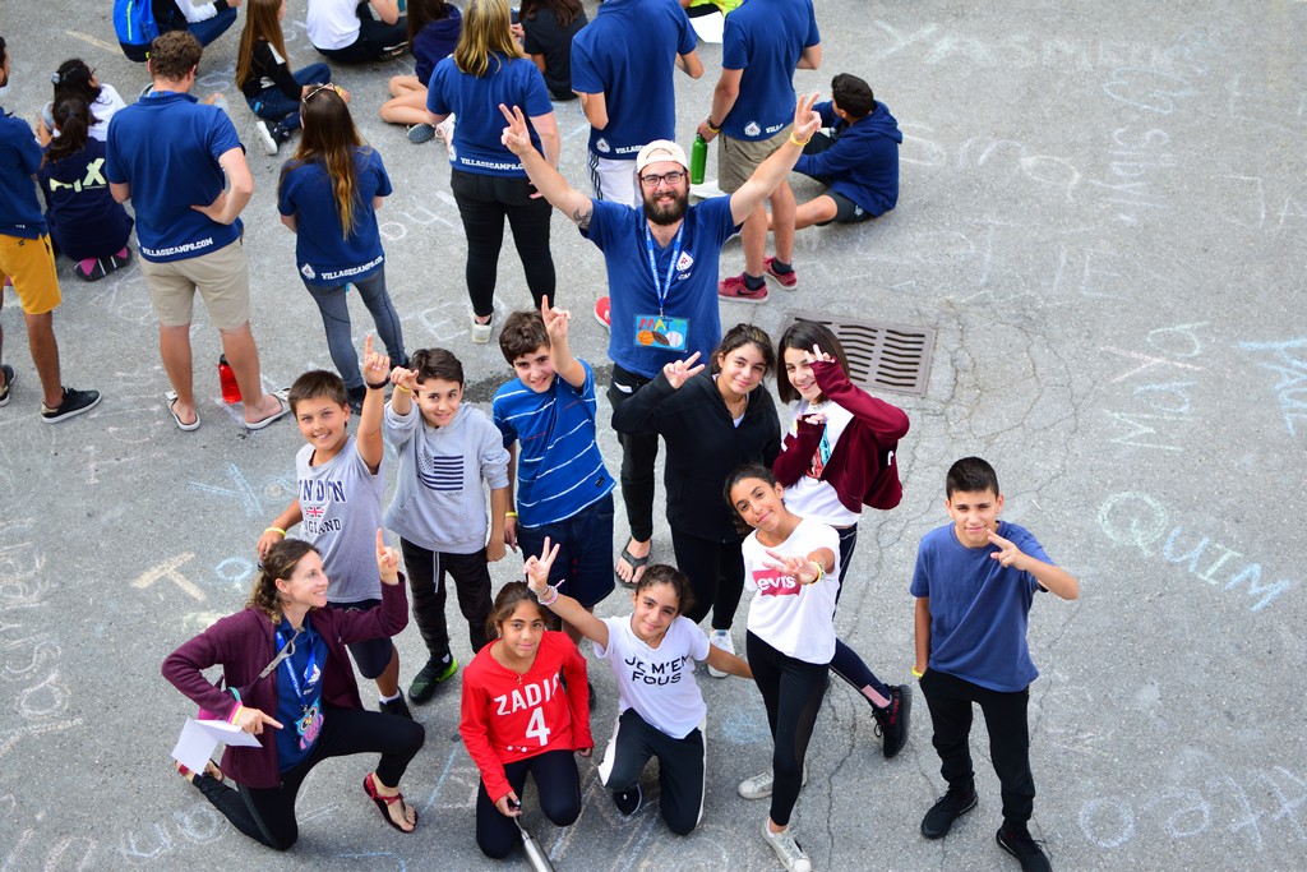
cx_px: 654
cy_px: 436
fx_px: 1906
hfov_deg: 37.8
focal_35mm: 52
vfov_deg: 25.8
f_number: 1.8
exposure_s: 1/640
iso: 125
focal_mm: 35
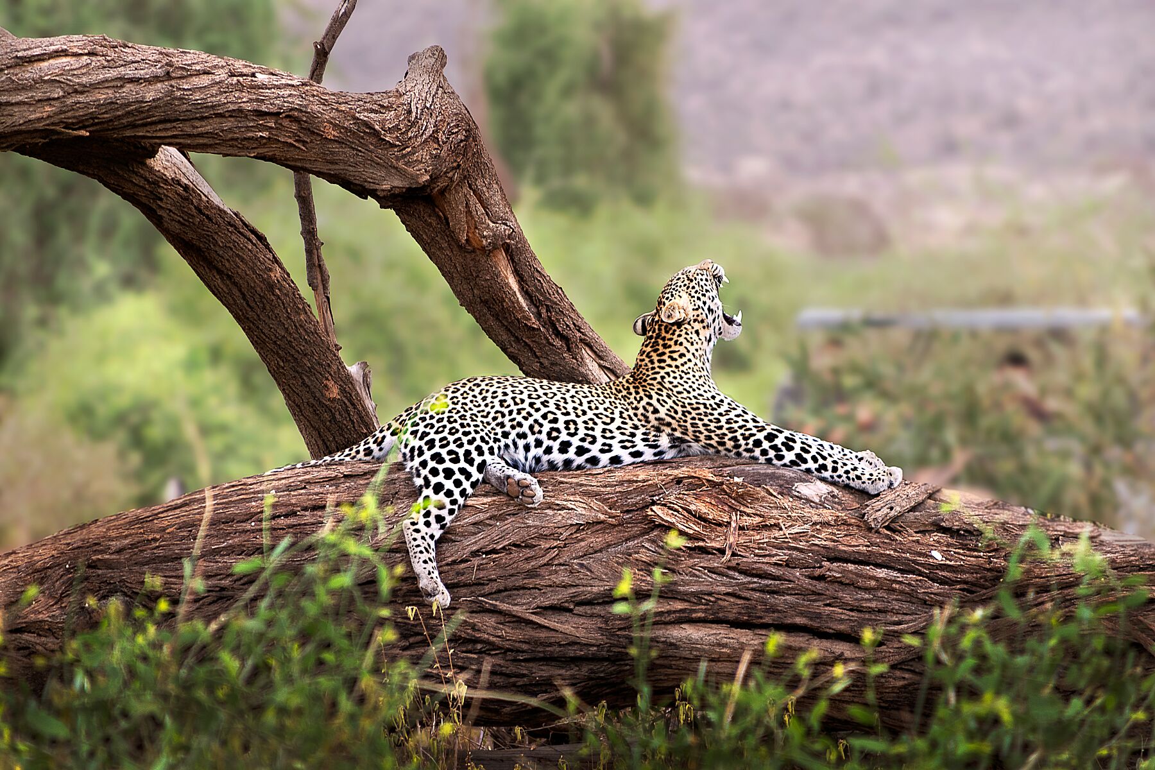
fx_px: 9624
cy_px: 385
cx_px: 578
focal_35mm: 300
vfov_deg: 4.6
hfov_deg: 6.9
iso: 200
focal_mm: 200
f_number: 6.3
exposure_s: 1/100
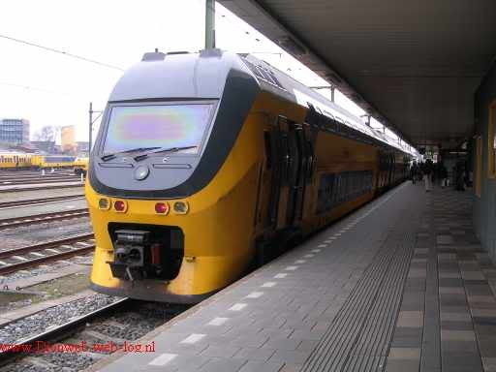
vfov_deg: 37.7
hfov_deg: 49.0
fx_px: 544
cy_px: 186
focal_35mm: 38
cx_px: 248
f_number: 2.8
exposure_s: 1/129
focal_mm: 5.8
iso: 100
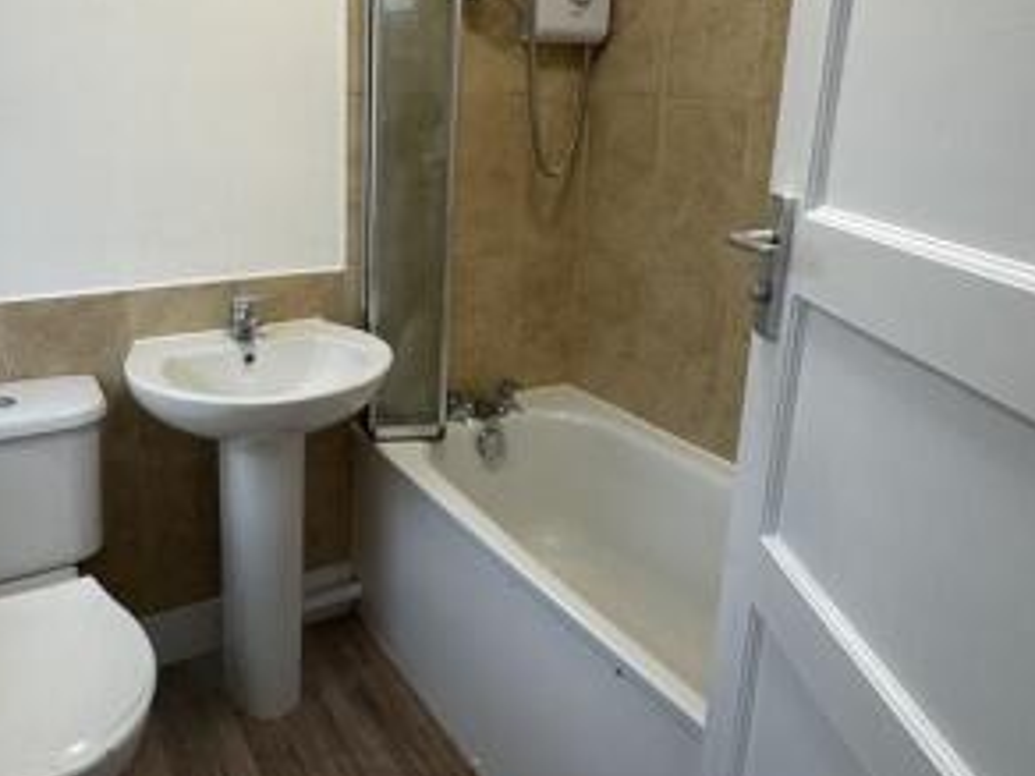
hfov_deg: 62.4
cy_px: 299
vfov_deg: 49.3
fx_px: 837
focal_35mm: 28
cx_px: 374
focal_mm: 2.22
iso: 160
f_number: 2.2
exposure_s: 1/100
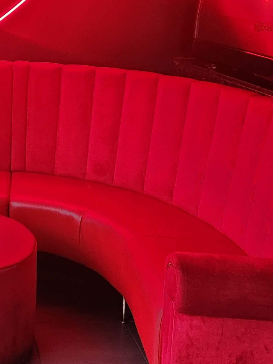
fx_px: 599
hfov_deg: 24.1
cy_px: 92
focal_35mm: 57
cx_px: -25
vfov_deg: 33.1
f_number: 1.8
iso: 800
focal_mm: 5.4
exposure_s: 1/60
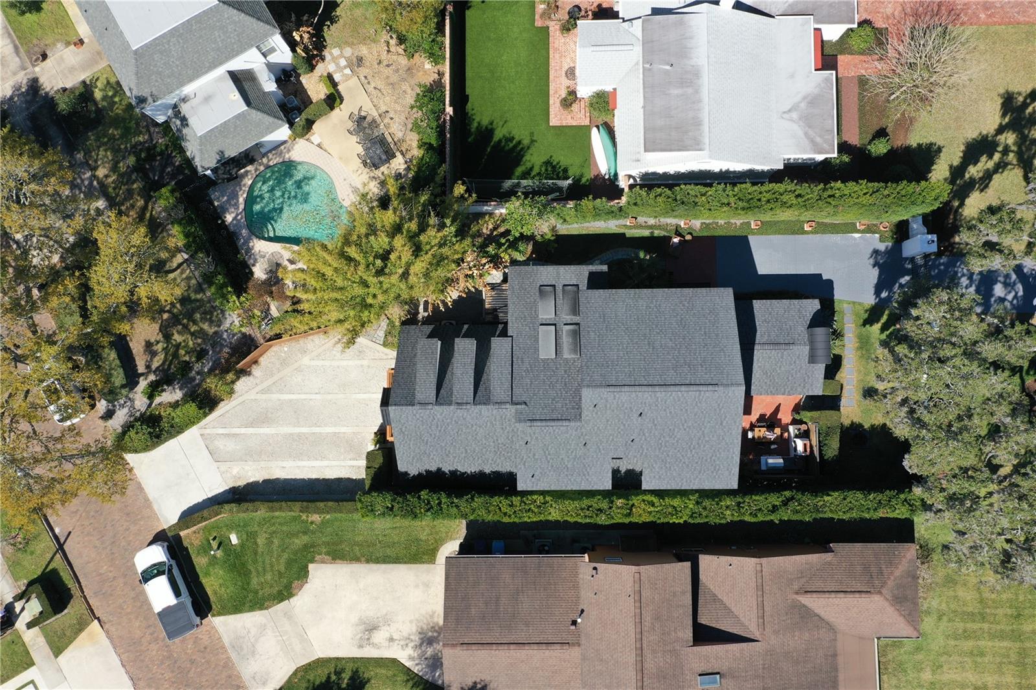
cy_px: 345
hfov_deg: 65.5
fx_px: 806
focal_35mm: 28
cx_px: 518
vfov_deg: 46.4
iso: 100
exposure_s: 1/400
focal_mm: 10.26
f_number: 5.6
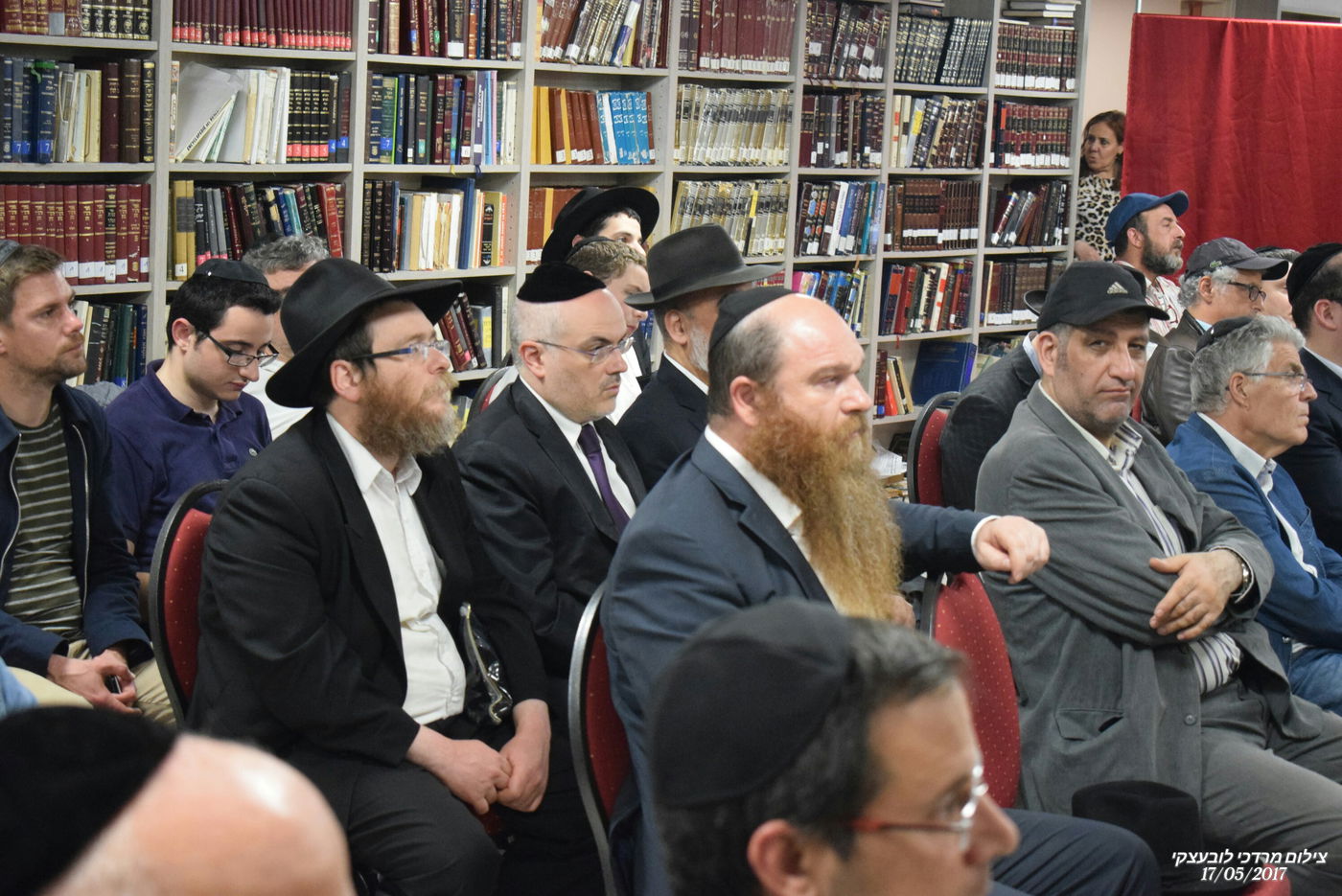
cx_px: 671
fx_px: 2685
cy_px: 448
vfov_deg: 18.9
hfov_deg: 28.1
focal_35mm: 72
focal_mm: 48
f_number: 5.3
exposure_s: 1/60
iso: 4000
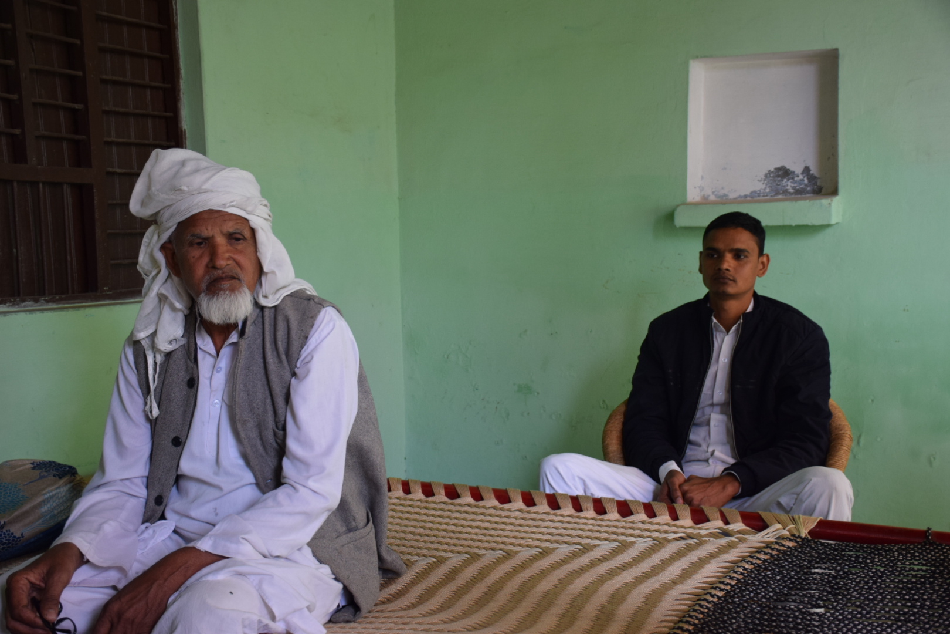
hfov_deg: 43.6
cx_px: 475
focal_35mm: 45
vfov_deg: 29.9
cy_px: 317
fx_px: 1187
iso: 560
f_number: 4
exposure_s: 1/60
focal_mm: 30
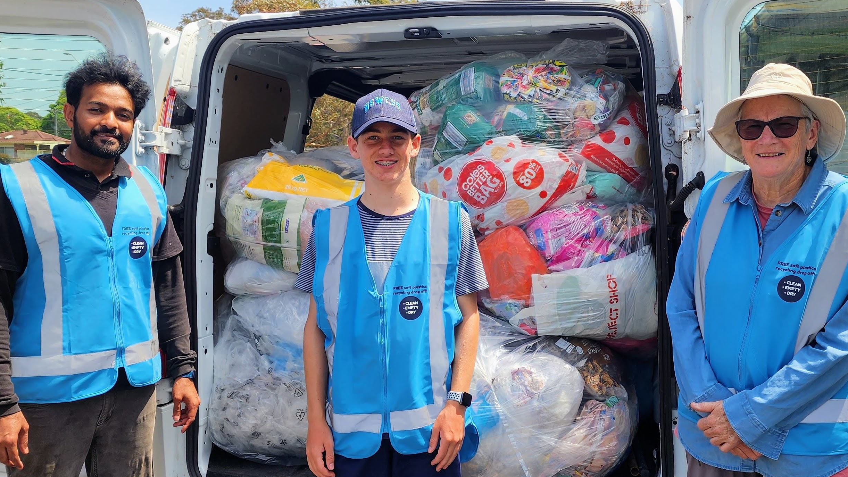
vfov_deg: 44.0
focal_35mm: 26
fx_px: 585
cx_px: 428
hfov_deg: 71.9
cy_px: 300
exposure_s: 1/697
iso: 12
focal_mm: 6.4
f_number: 1.8
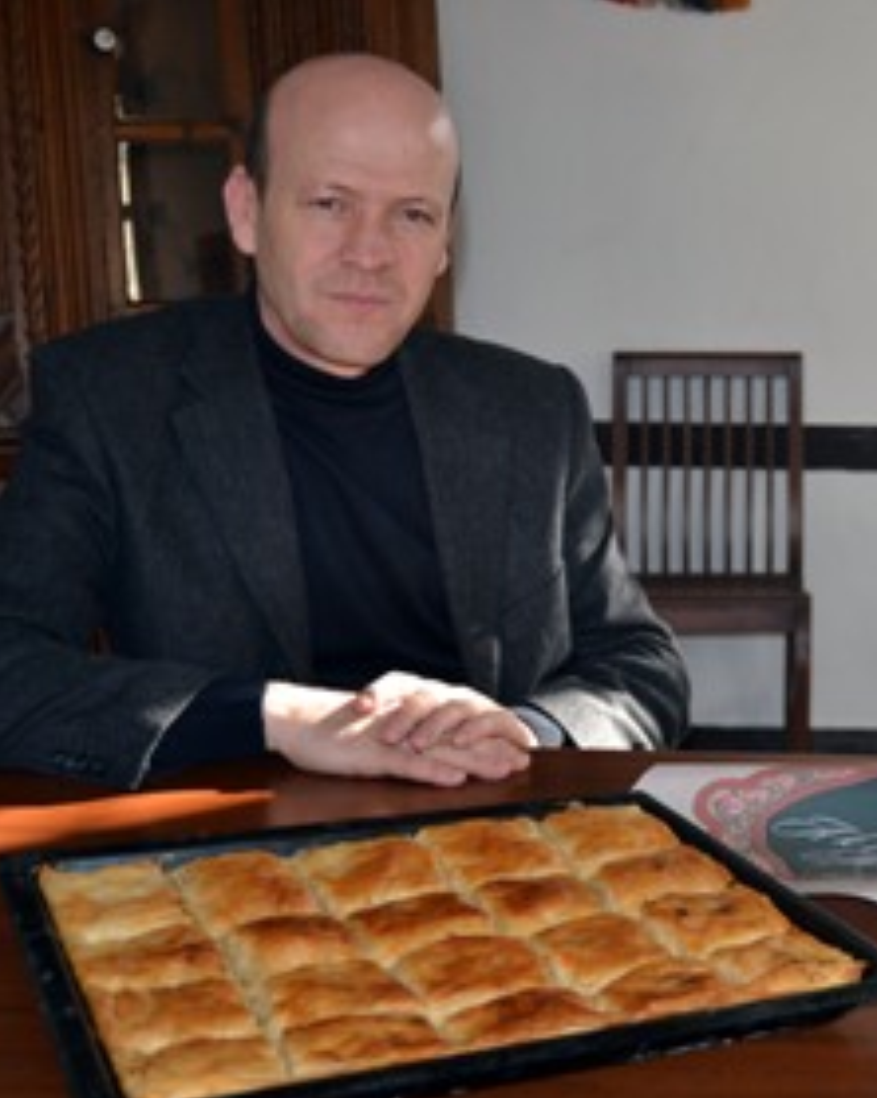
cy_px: 587
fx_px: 1916
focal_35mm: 59
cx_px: 751
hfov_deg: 25.2
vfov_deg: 32.0
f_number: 4
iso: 280
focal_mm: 26
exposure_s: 1/125
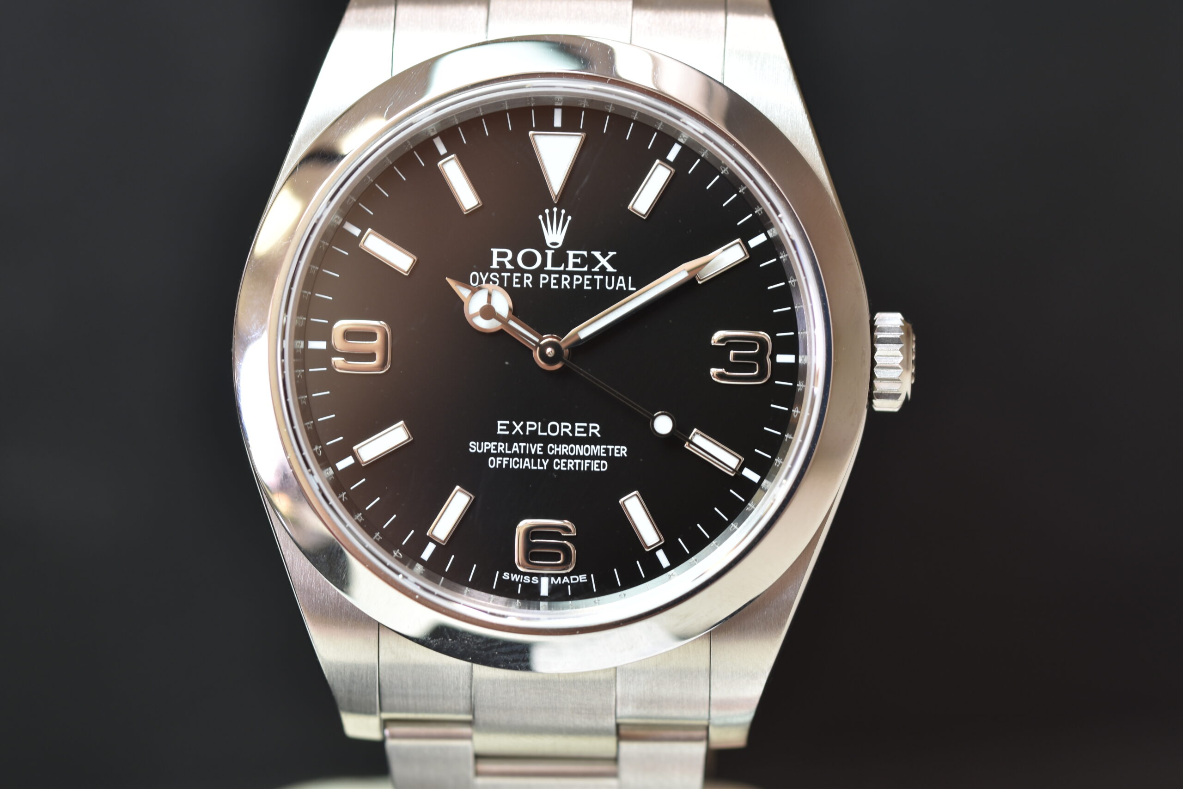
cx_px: 592
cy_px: 394
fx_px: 4436
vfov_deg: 10.2
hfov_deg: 15.2
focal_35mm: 135
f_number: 5
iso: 100
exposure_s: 1/13
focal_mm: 90
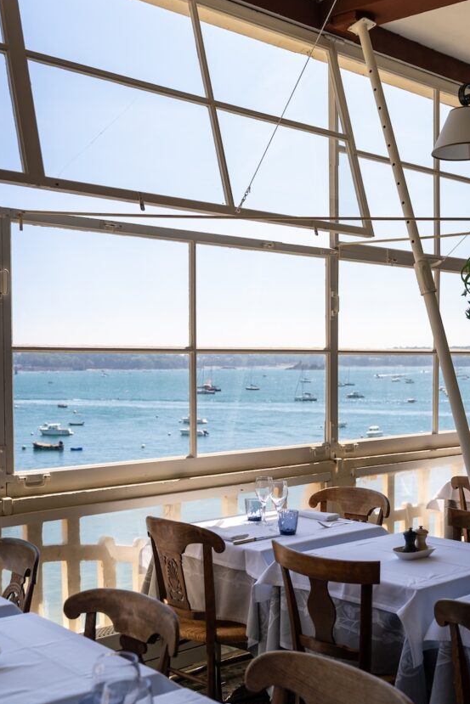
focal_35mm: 43
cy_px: 403
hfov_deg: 31.4
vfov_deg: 45.5
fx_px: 837
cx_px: 246
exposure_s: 1/50
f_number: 4.5
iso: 100
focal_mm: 34.6
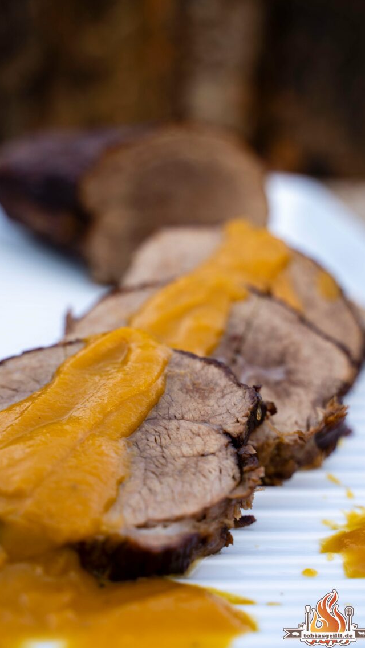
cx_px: 161
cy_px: 326
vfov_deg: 39.2
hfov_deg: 22.6
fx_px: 912
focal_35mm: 53
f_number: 4.5
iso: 100
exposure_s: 1/200
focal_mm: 50
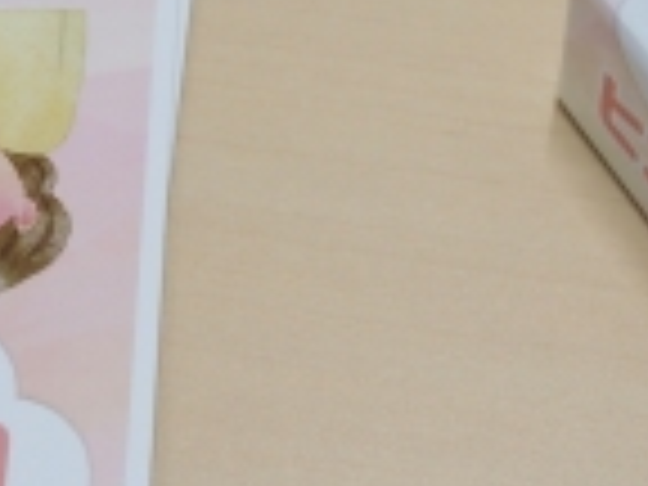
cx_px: 428
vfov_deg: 13.3
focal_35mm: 111
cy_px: 88
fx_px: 2078
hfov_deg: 17.7
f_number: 2.8
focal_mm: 6.7
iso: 160
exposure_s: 1/60
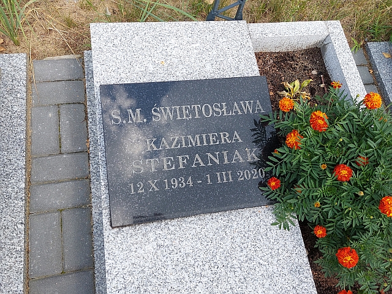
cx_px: 196
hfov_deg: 69.4
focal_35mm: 25
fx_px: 283
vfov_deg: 54.9
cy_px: 147
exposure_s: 1/453
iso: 40
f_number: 1.8
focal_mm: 5.23
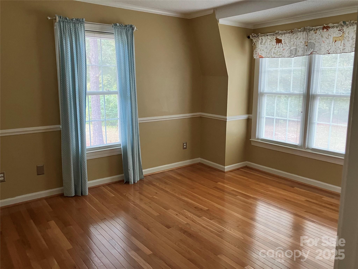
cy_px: 134
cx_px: 179
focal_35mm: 28
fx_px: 290
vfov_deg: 49.7
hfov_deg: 63.4
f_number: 1.8
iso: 250
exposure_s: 1/60
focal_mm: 3.99
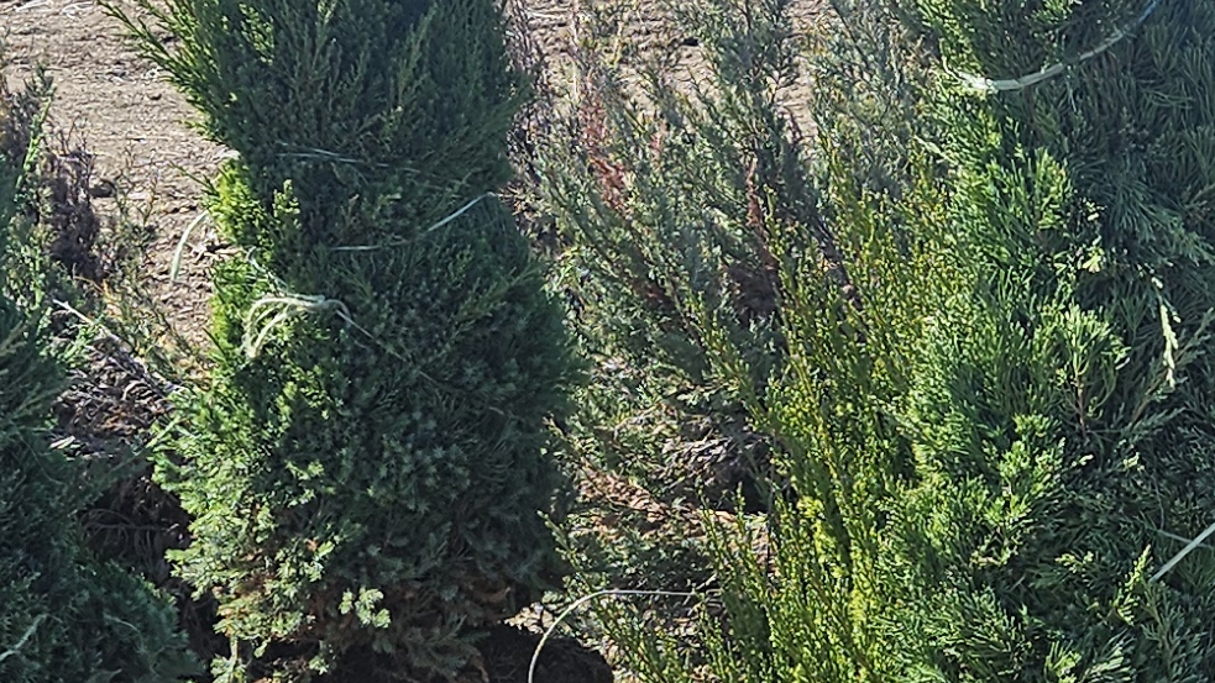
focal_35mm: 102
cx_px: 1007
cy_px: 509
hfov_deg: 20.7
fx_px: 3286
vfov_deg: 11.8
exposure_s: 1/1272
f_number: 1.8
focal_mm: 5.4
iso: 25
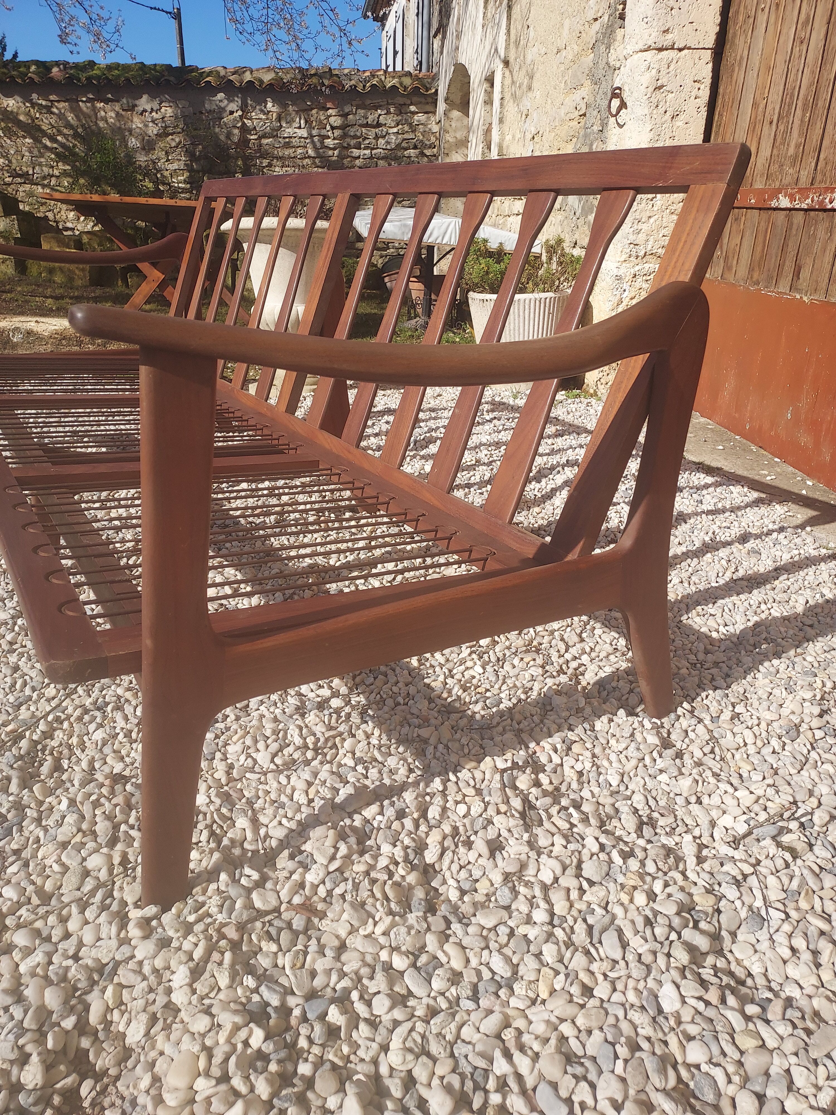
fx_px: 773
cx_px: 418
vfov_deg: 71.6
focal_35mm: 24
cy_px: 558
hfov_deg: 56.8
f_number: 1.8
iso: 40
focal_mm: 4.6
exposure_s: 1/1275
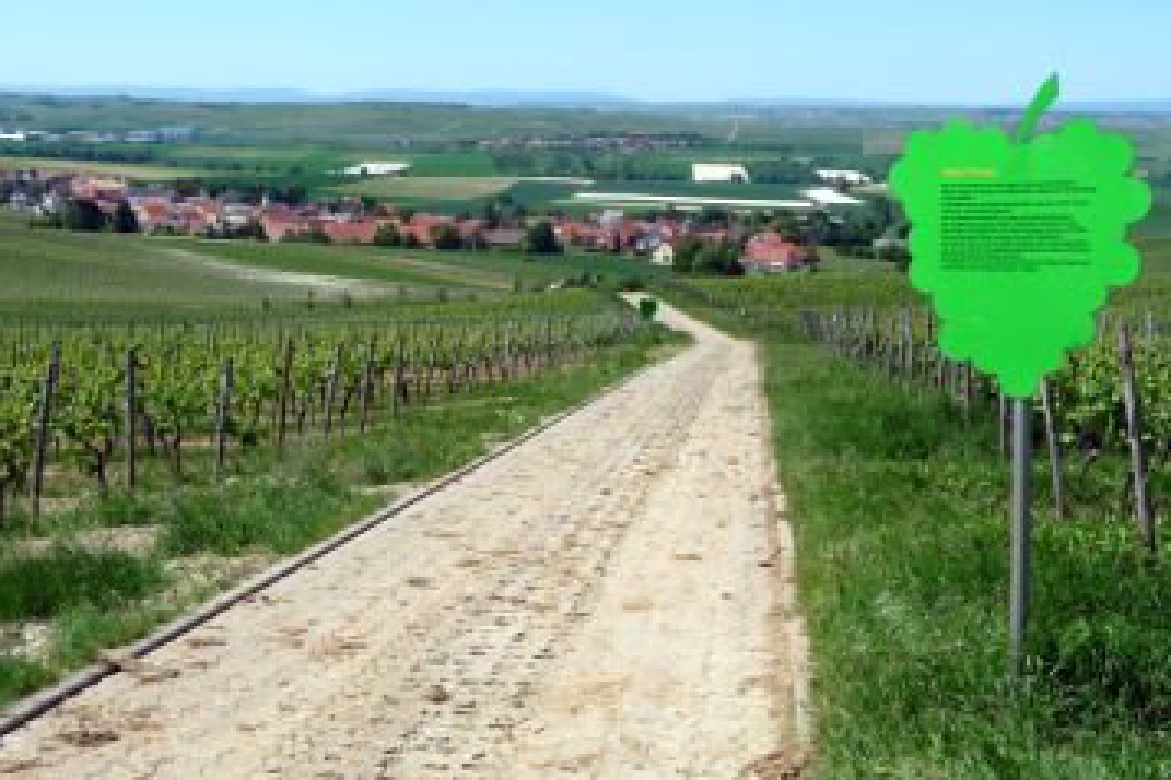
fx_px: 1399
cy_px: 416
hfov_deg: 45.4
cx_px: 584
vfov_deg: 31.2
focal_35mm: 43
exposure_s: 1/250
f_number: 8
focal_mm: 5
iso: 100
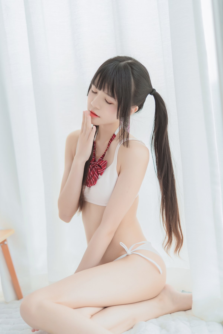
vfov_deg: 39.6
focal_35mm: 50
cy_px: 167
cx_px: 112
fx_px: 464
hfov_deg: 27.0
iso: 125
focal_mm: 50
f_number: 1.4
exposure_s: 1/200
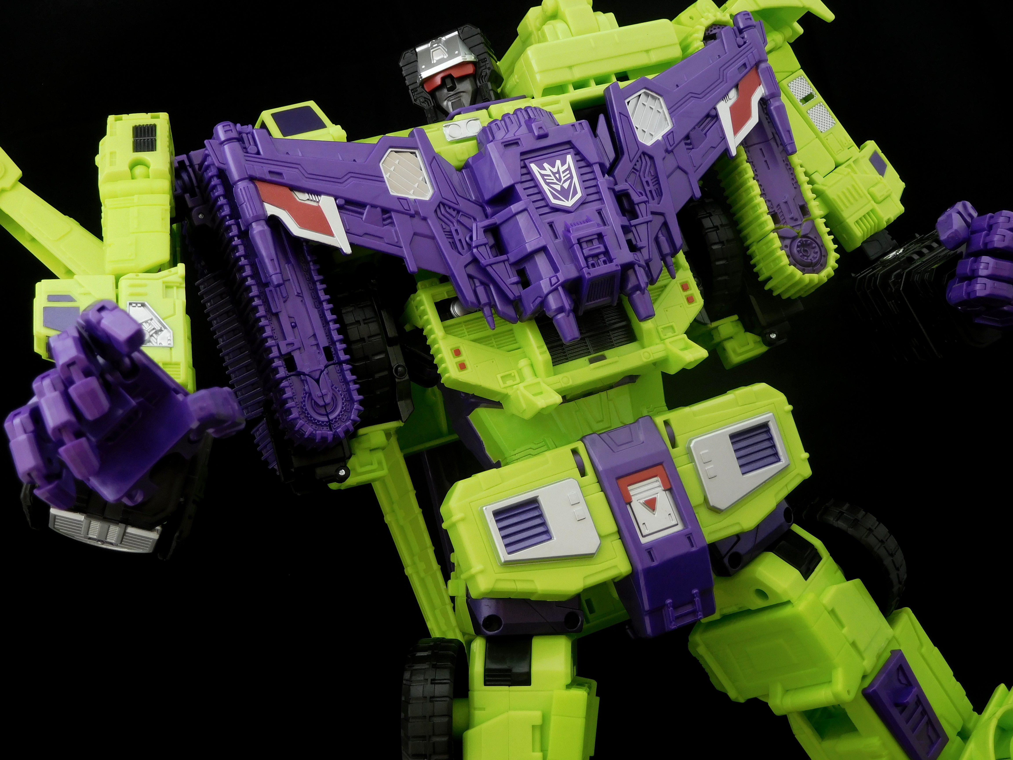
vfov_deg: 29.1
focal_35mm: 50
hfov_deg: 38.2
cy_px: 380
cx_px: 506
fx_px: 1463
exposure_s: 1
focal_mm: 8.9
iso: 125
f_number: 4.1
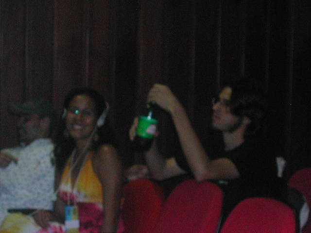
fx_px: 1024
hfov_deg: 17.3
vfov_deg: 13.0
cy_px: 116
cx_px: 156
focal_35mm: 114
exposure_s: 1/60.1
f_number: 4.9
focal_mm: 24
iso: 400
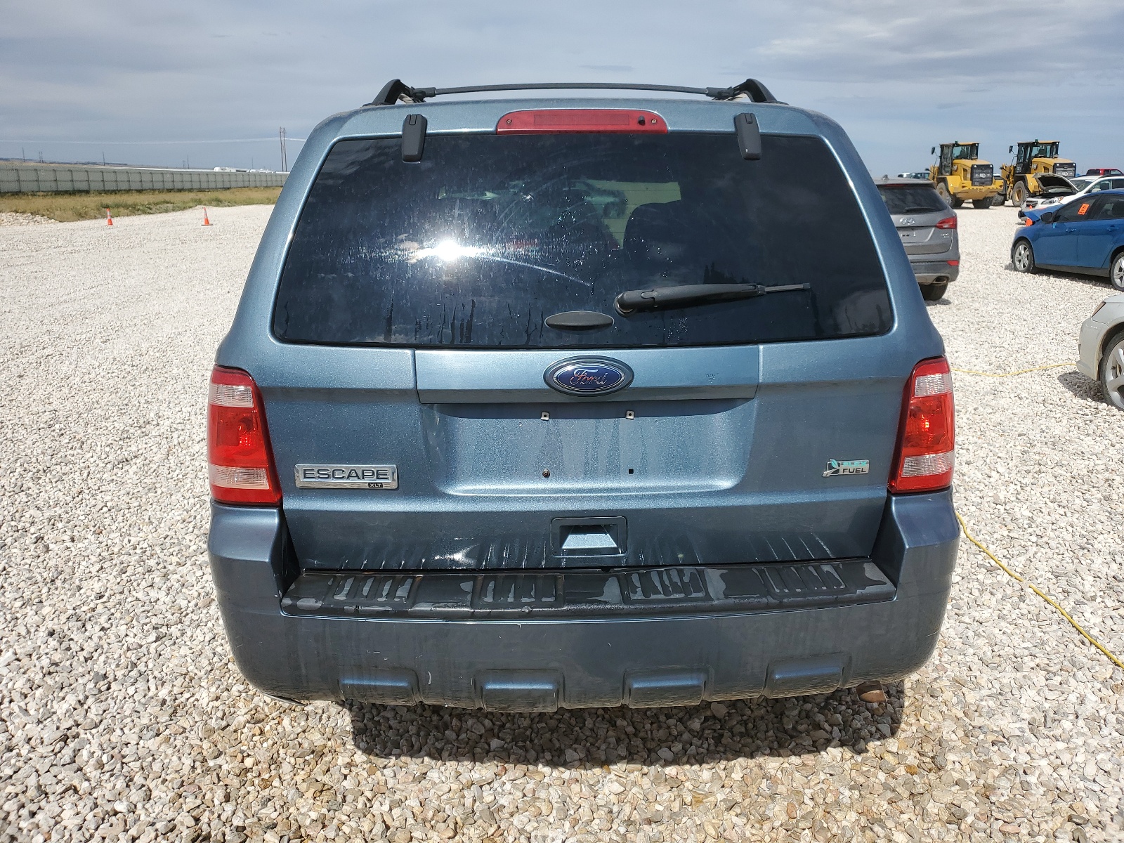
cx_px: 562
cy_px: 422
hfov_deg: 67.3
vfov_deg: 53.1
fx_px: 844
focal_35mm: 26
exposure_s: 1/5000
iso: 50
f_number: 1.5
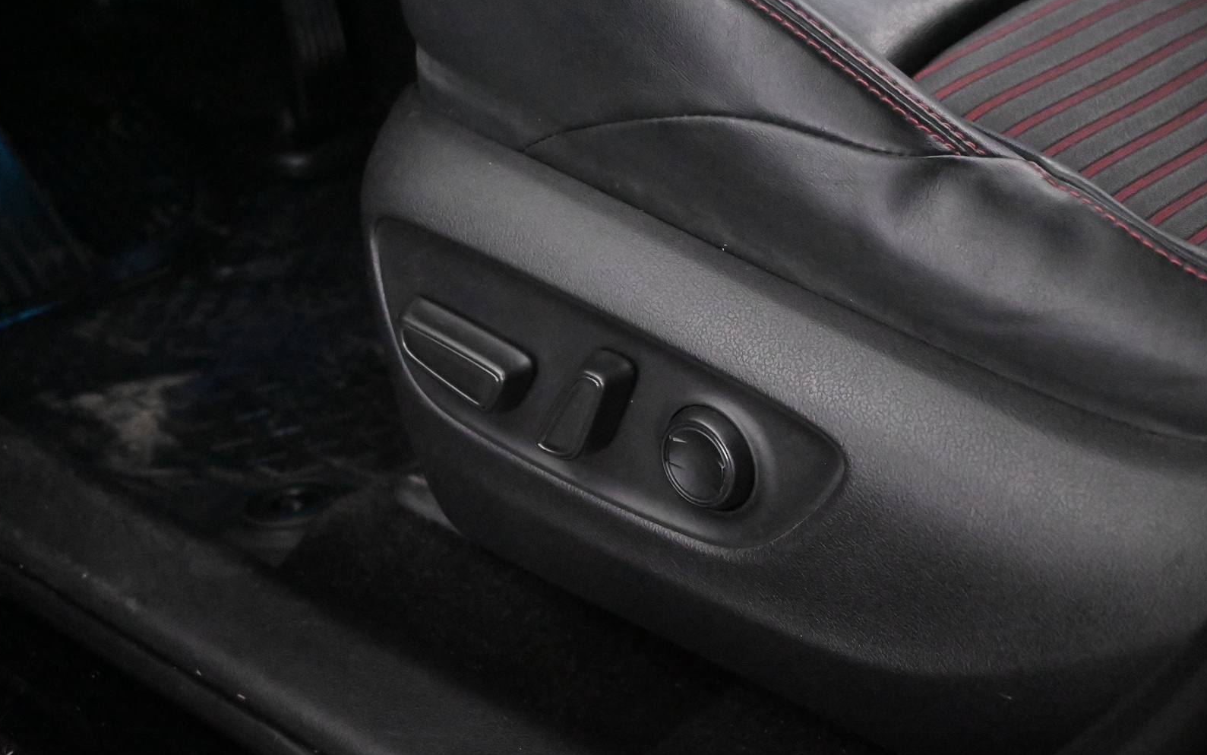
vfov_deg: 24.4
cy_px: 395
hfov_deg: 38.2
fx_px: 1743
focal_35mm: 53
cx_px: 604
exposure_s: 1/50
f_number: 5
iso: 18000
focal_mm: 34
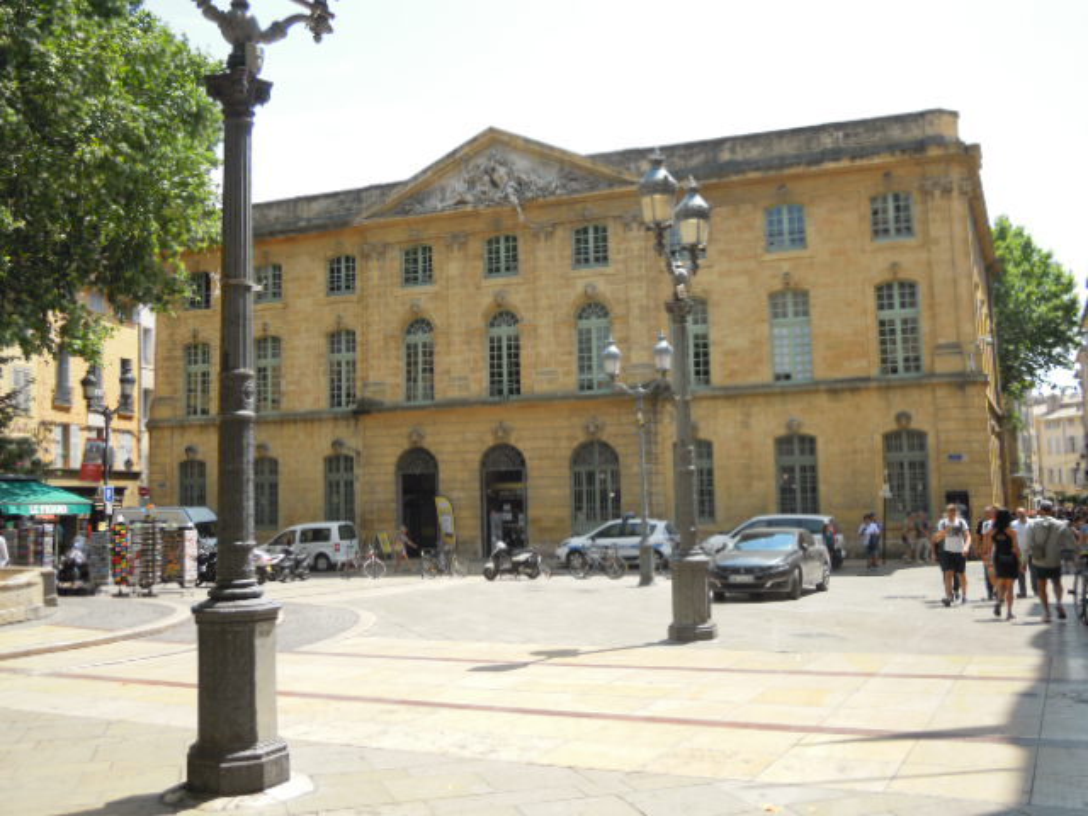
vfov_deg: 44.2
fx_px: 1006
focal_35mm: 32
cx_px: 544
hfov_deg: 56.8
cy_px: 408
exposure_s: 1/640
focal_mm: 5.7
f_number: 2.8
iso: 100
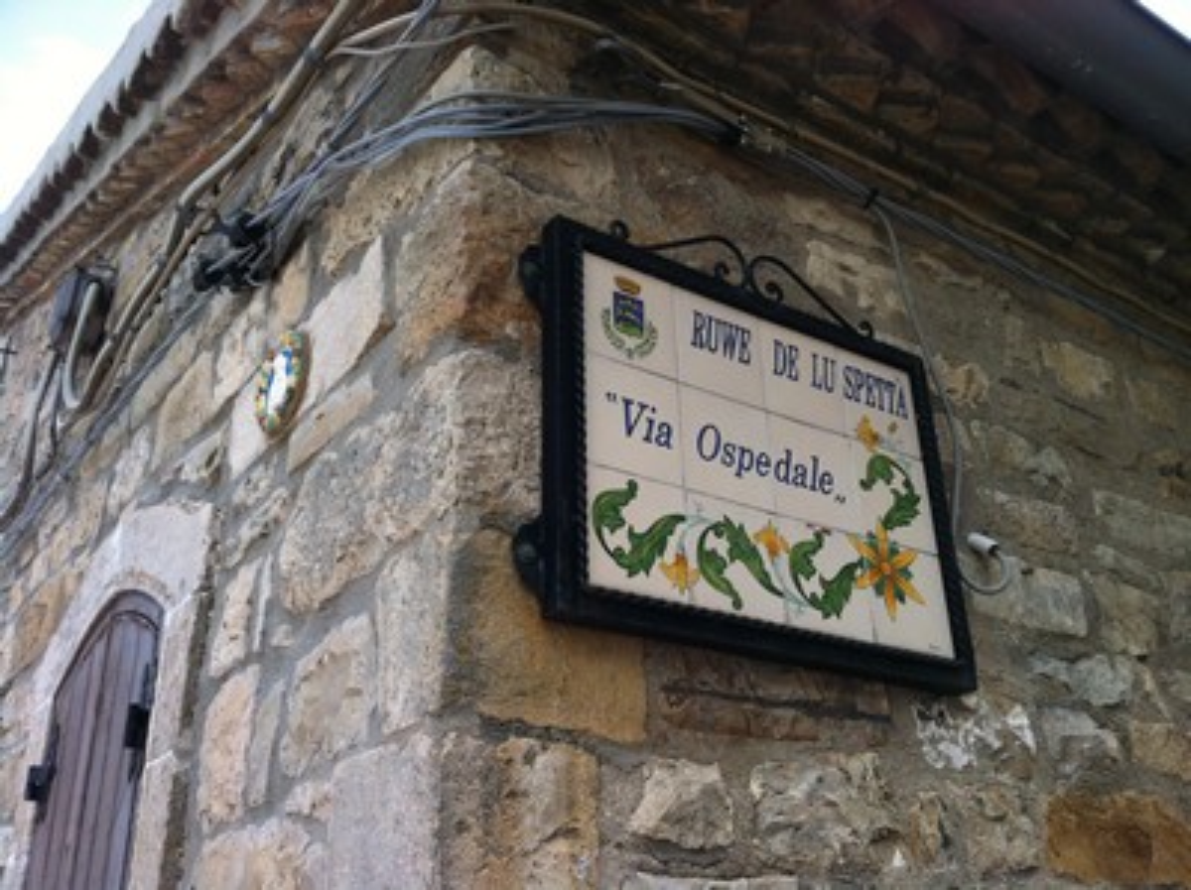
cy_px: 445
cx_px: 596
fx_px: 1203
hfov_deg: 52.7
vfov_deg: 40.6
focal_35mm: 35
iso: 80
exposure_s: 1/397
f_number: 2.8
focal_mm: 3.85
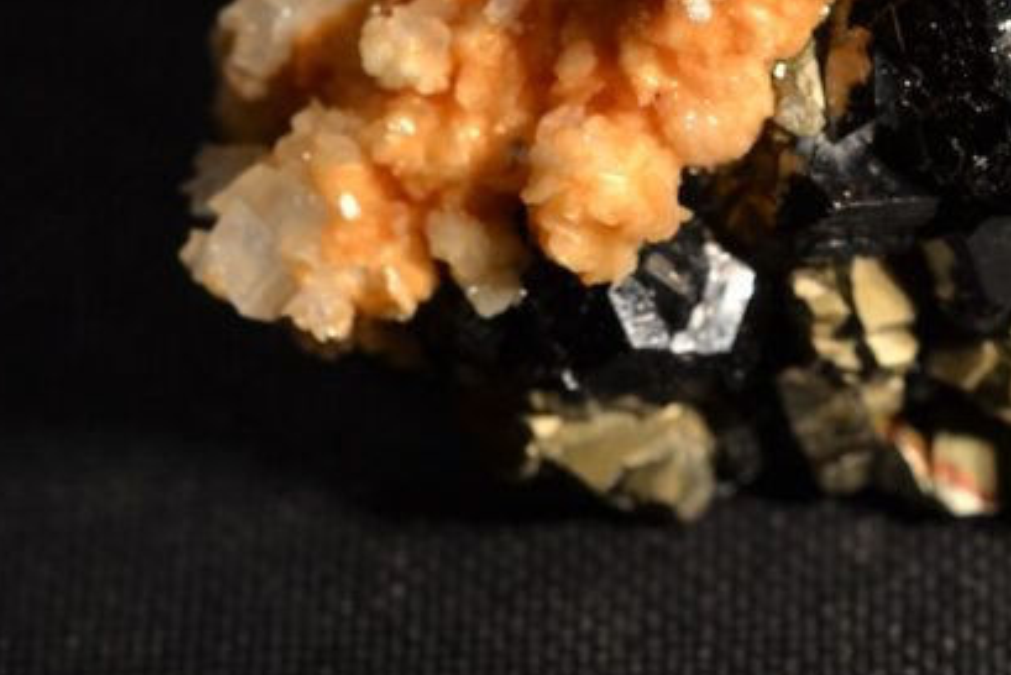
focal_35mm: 319
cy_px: -108
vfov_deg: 4.3
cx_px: 994
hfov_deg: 6.4
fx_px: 8968
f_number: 6.3
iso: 100
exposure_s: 1/25
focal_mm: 85
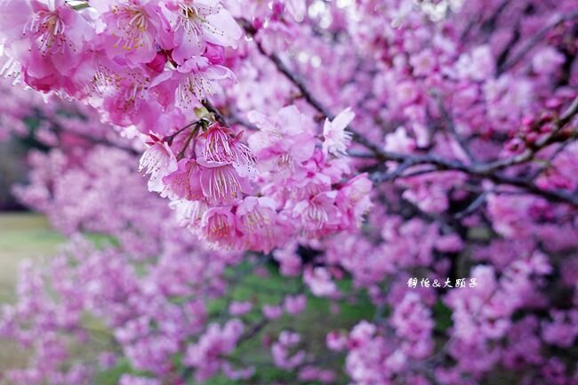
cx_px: 289
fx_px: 385
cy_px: 192
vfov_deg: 53.1
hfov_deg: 73.8
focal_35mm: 24
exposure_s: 1/200
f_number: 2.8
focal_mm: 9
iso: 250
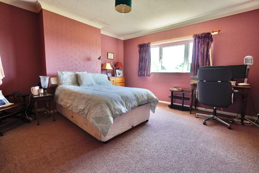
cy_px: 86
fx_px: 119
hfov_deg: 95.0
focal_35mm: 16
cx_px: 130
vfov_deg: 72.1
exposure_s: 1/60
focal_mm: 11
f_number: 4
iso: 200
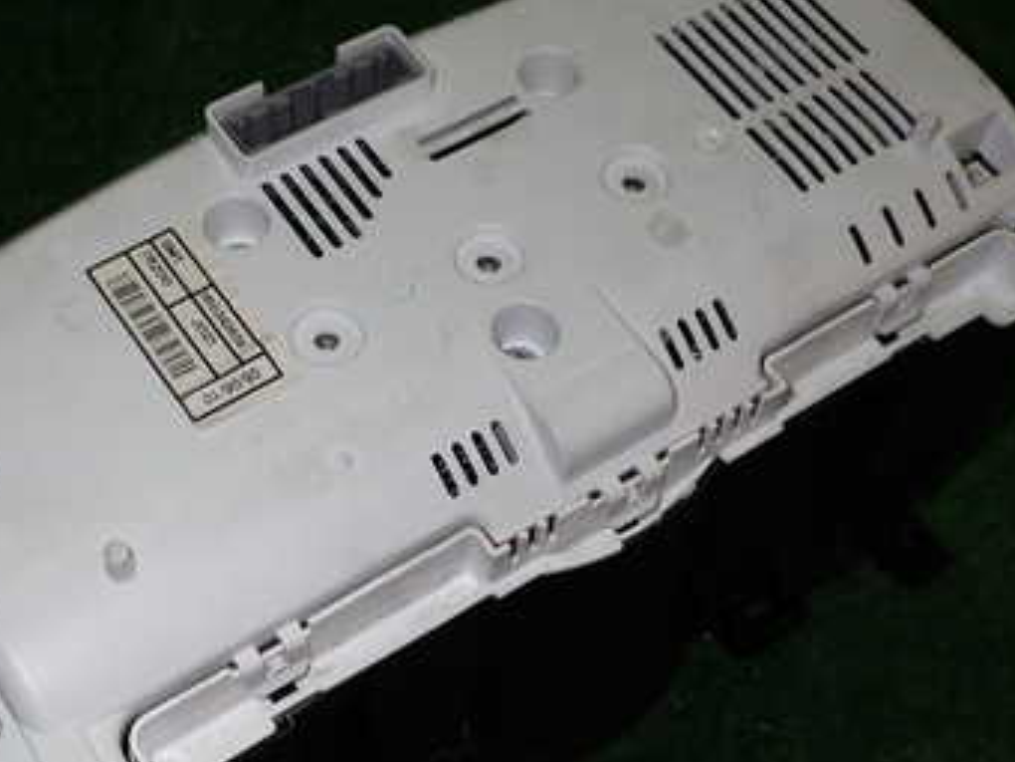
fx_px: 1554
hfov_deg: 36.1
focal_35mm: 53
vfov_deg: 27.4
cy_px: 502
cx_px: 418
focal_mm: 5.4
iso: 200
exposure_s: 1/30
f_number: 6.3
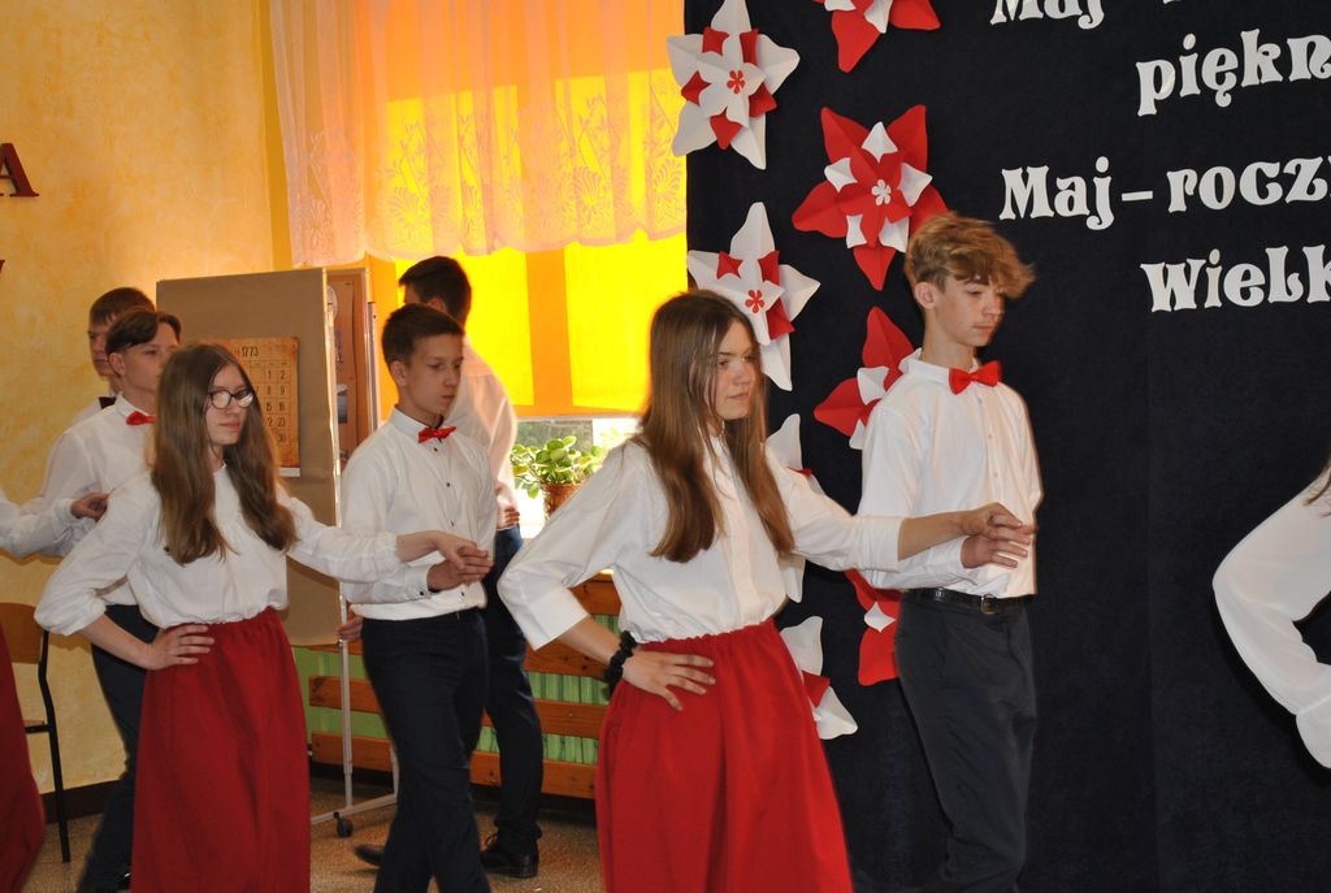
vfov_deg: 20.2
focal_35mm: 68
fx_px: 2500
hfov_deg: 29.8
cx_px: 666
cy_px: 446
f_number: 5.3
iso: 200
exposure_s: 1/60
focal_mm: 45
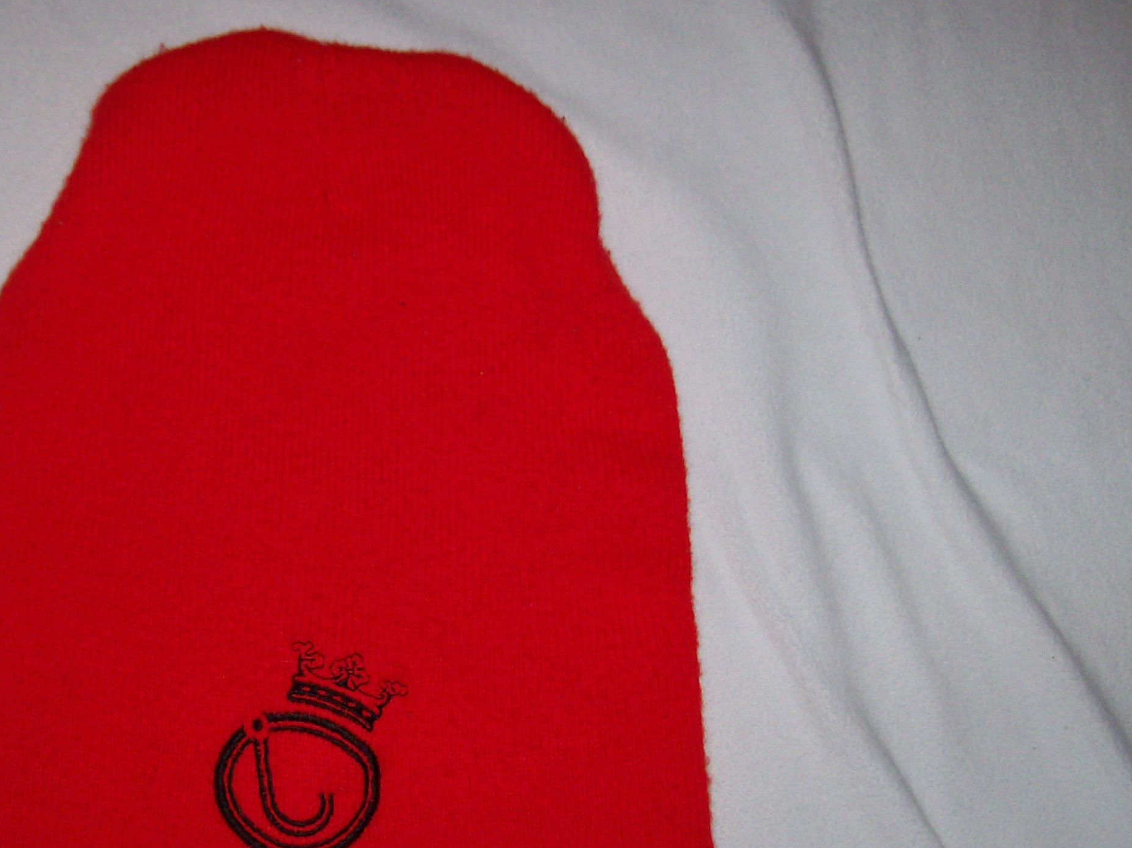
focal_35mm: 55
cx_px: 322
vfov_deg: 26.5
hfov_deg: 34.4
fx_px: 1798
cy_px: 521
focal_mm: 6
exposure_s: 1/64
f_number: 2.7
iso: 80
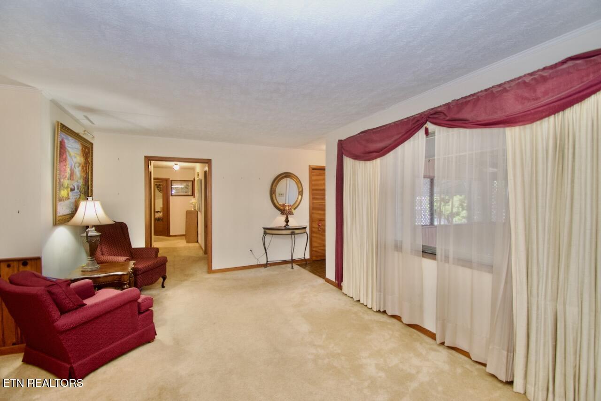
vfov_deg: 77.4
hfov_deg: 100.4
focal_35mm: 15
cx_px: 300
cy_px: 200
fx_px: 250
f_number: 4.5
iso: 800
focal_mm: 10
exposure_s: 1/60
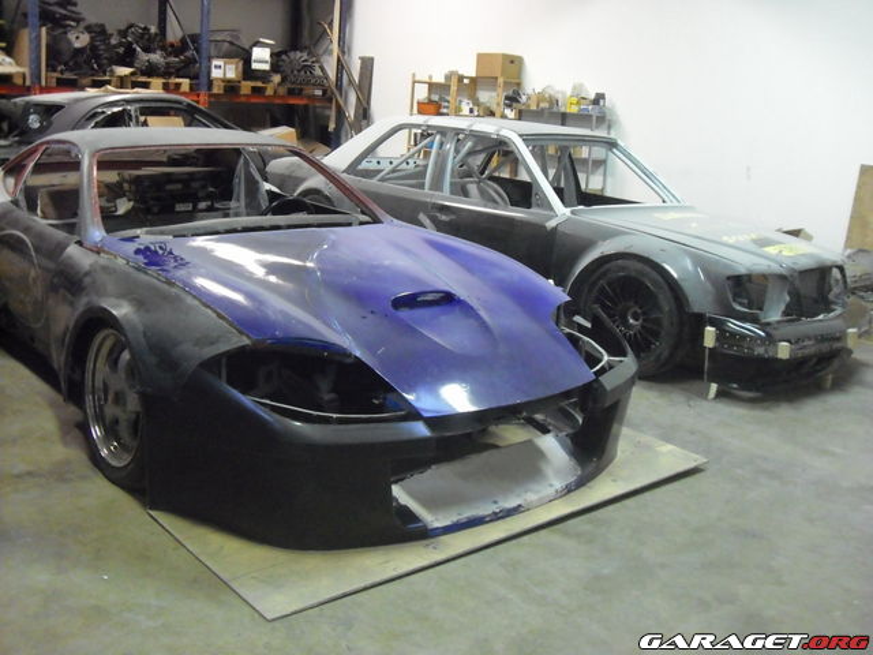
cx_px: 436
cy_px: 328
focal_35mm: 37
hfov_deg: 50.1
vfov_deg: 38.7
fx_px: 933
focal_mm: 6.2
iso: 800
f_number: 2.7
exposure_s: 1/20
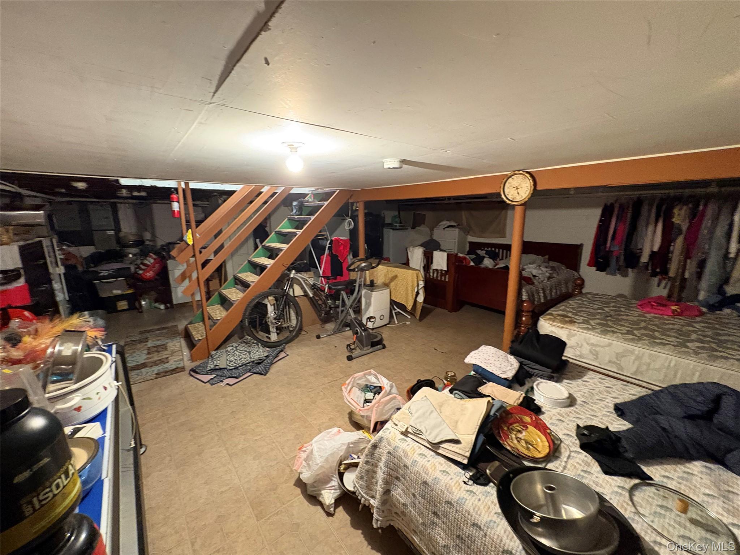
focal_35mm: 14
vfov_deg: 85.7
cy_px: 278
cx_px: 370
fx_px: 299
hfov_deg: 102.1
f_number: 2.2
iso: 800
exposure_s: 1/40
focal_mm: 2.22
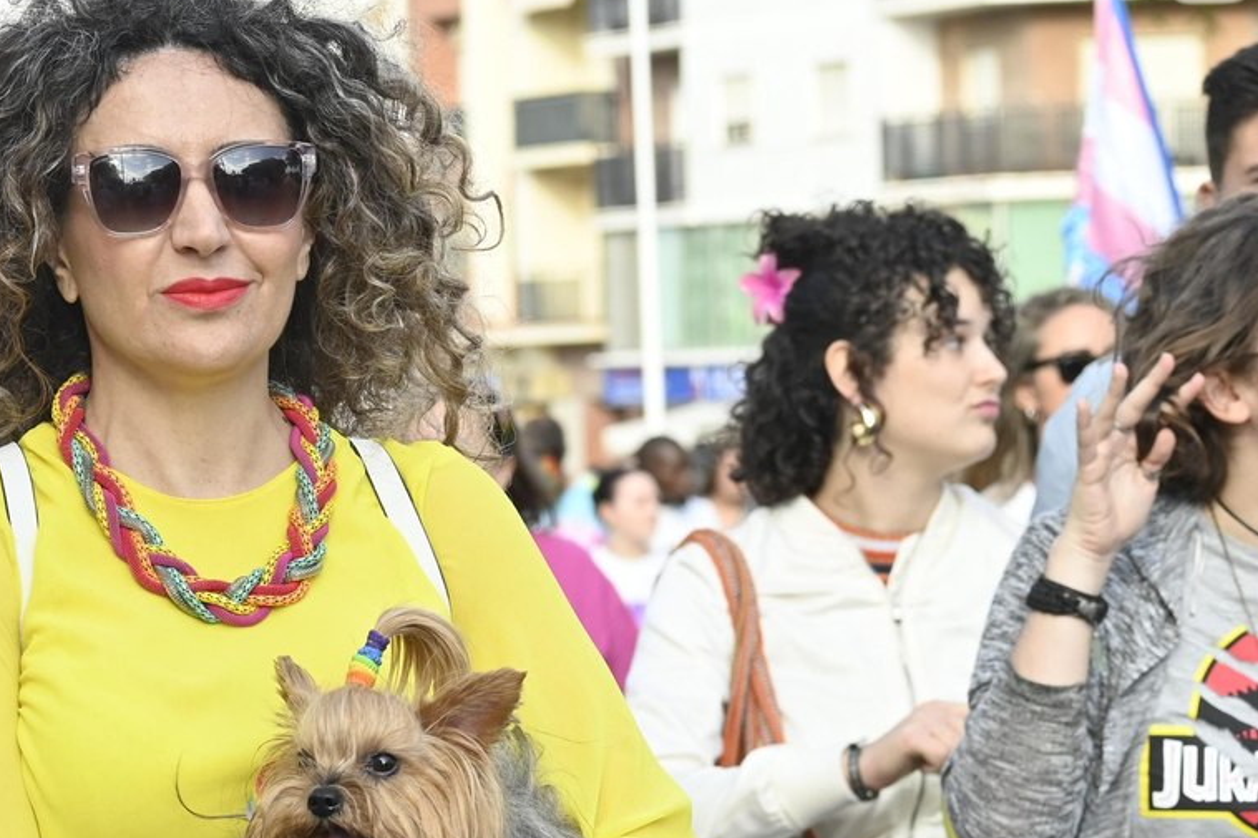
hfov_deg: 10.8
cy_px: 730
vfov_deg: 7.2
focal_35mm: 190
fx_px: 6638
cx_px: 408
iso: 400
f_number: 5.6
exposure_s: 1/500
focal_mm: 60
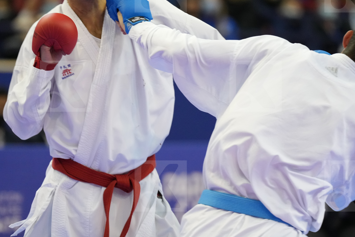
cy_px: 86
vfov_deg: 4.7
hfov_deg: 7.0
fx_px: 2898
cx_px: 161
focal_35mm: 294
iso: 4000
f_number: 2.8
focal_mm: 182
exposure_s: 1/1000
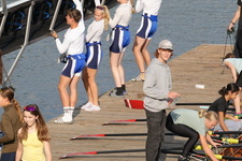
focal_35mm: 330
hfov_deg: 6.2
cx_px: 45
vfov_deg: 4.2
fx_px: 2218
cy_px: 67
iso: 100
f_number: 6.3
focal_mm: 80
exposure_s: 1/400
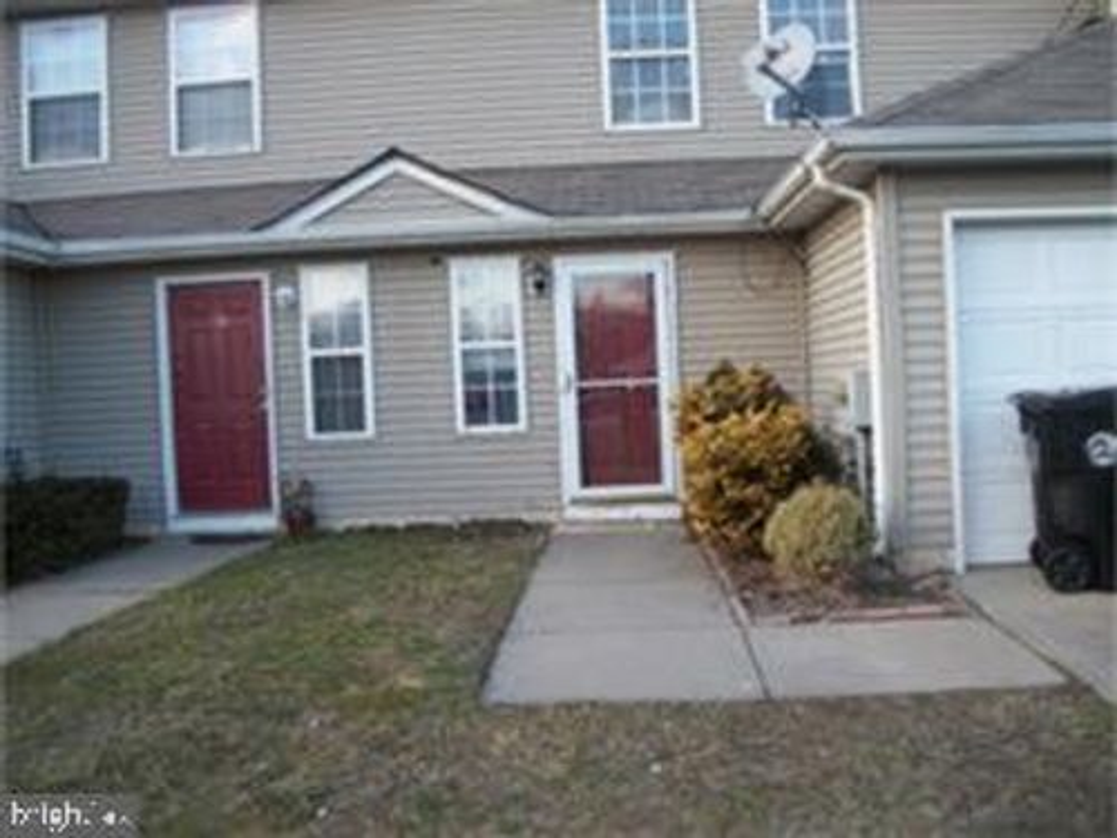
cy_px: 419
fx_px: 1033
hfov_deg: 56.8
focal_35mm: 32
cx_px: 558
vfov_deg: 44.2
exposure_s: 1/60
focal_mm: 5.7
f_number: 2.9
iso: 80
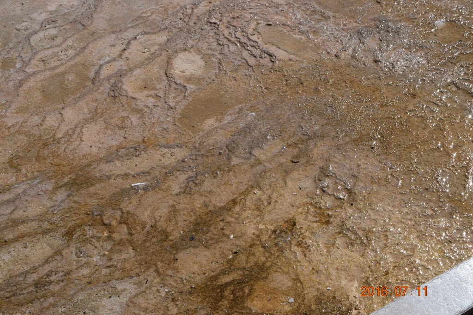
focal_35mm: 51
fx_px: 670
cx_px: 236
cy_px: 158
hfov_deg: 38.9
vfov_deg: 26.5
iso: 200
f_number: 11
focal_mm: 34
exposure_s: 1/500
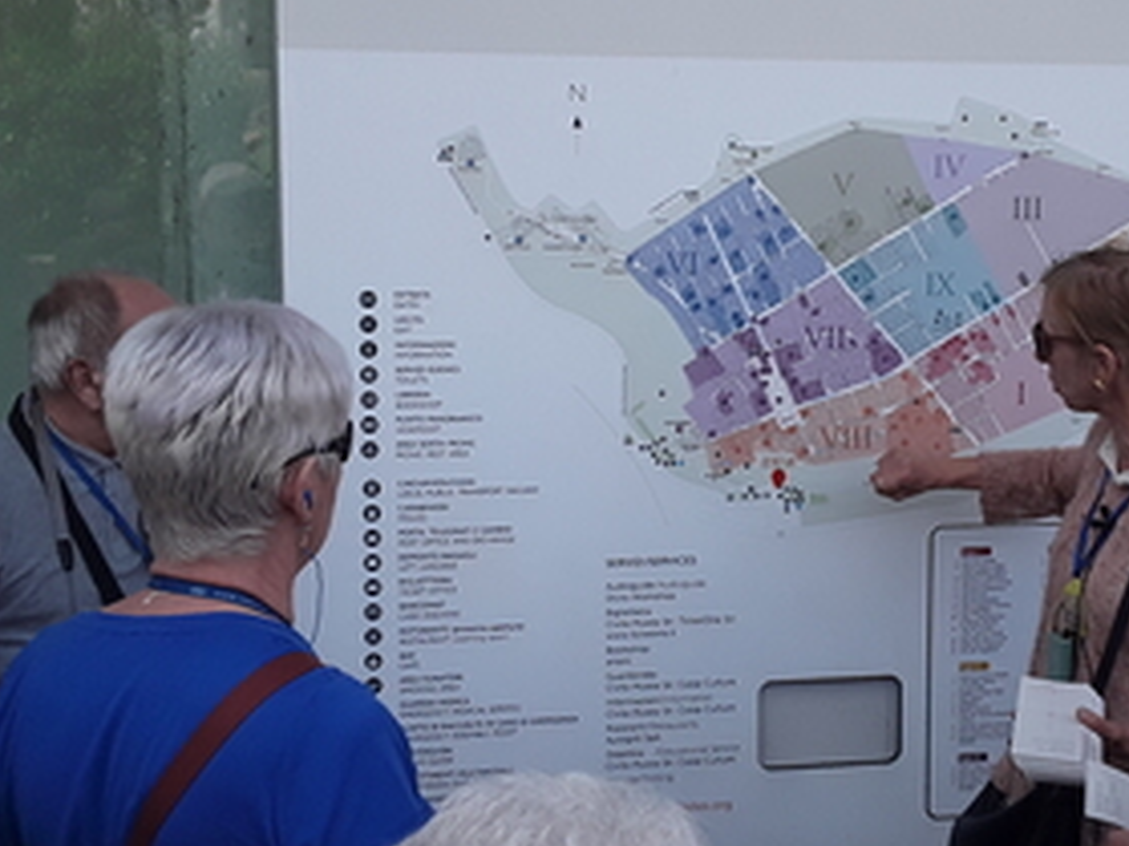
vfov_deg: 25.2
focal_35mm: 58
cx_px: 781
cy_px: 356
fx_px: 1891
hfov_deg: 32.9
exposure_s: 1/345
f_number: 1.9
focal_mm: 2.91
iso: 40
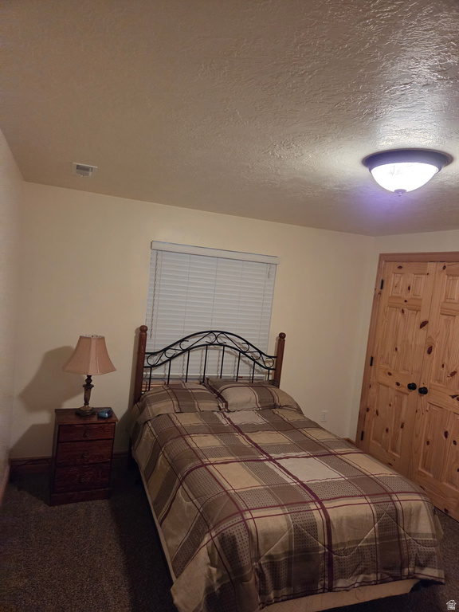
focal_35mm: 23
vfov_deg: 73.9
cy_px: 306
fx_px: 407
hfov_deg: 58.9
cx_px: 230
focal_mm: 5.4
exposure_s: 1/120
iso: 1000
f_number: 1.8
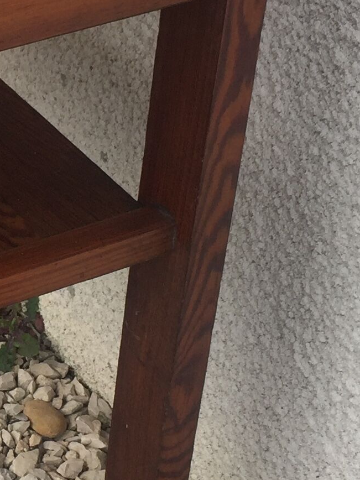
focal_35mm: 109
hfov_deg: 13.2
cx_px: -95
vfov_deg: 18.0
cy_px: 247
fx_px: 1511
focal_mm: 4.15
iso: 32
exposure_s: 1/476
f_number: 2.2
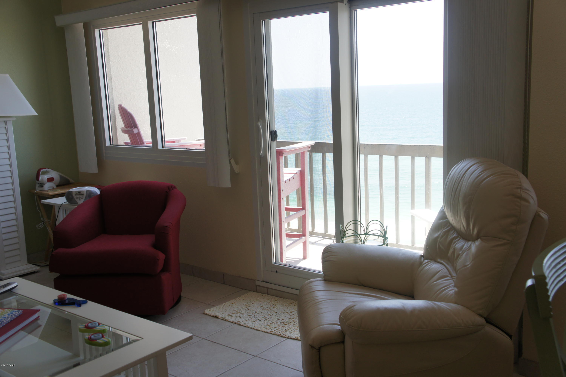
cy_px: 188
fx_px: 589
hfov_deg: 51.3
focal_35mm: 38
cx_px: 283
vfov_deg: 35.4
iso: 200
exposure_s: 1/80
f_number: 5.6
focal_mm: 25
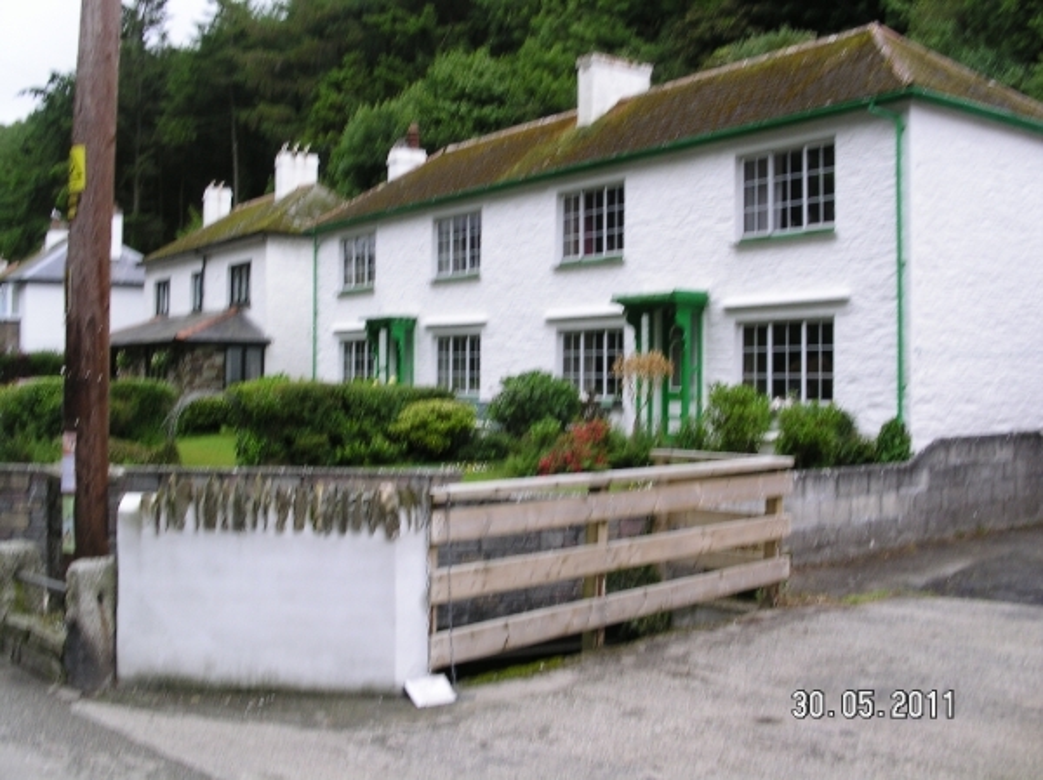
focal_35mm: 38
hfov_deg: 49.0
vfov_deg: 37.7
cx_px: 522
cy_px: 390
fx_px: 1144
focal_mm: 7.8
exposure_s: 1/90
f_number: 5.6
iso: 100
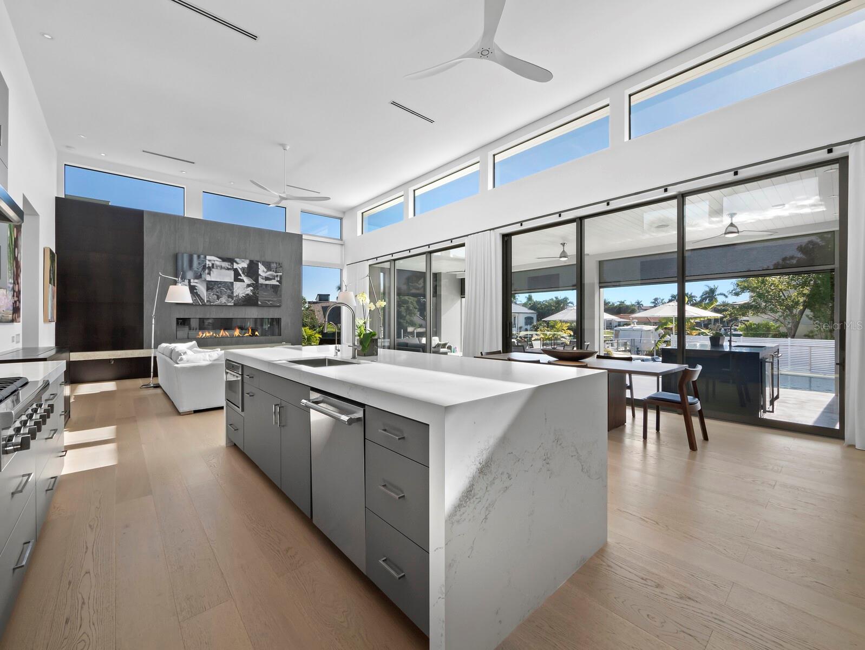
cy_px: 325
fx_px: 350
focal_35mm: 14
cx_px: 432
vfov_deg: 85.7
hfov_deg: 102.0
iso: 250
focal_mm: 7
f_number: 10
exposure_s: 1/20
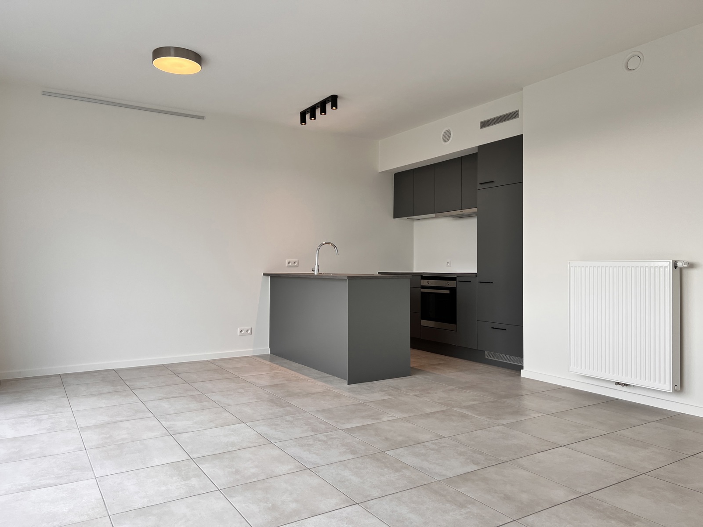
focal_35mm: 26
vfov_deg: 53.1
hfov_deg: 67.3
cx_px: 352
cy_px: 264
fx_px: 528
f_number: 1.5
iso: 40
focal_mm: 5.7
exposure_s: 1/273
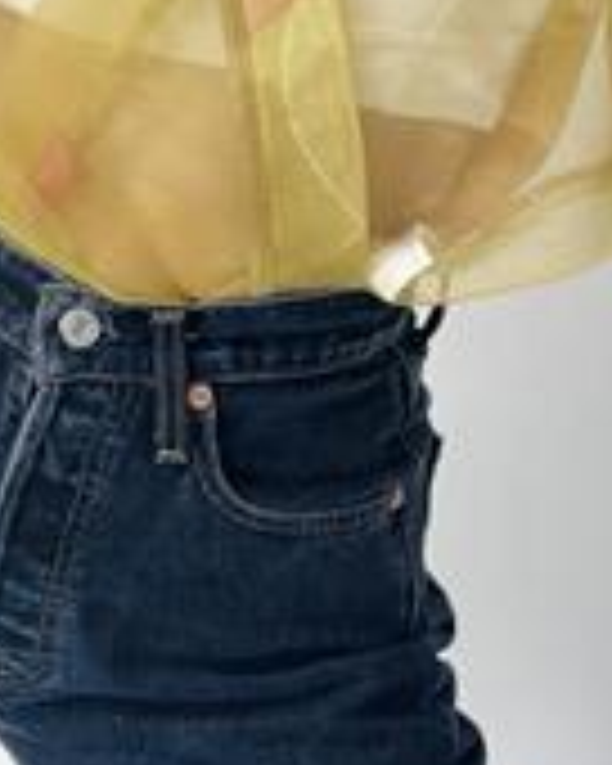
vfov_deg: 12.5
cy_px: -353
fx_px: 3328
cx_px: 220
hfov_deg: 10.5
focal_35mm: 147
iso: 80
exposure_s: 1/232
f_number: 1.78
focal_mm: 6.86
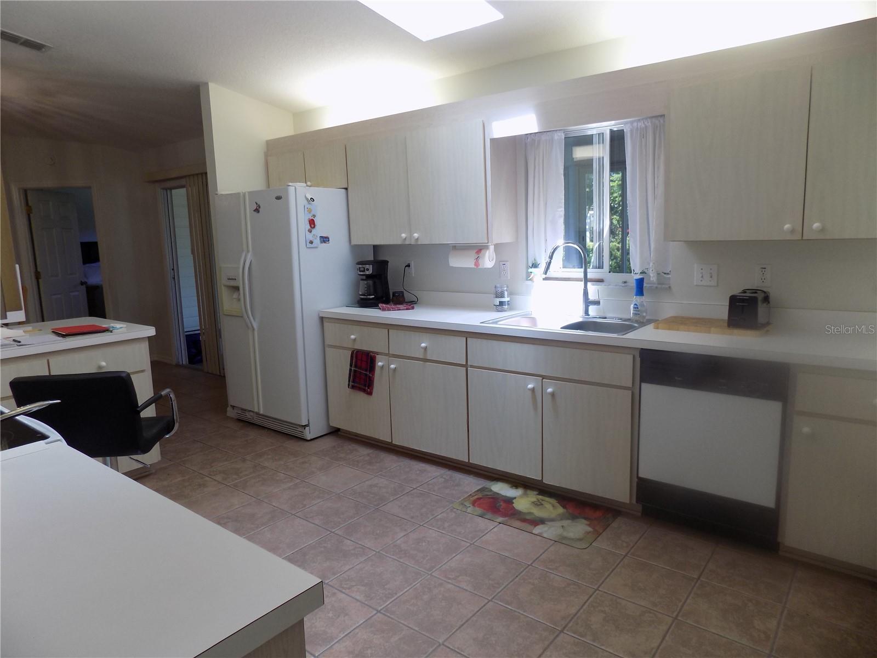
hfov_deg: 73.9
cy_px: 329
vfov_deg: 58.9
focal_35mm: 23
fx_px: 583
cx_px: 438
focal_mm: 4
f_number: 3.1
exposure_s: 1/30
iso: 80
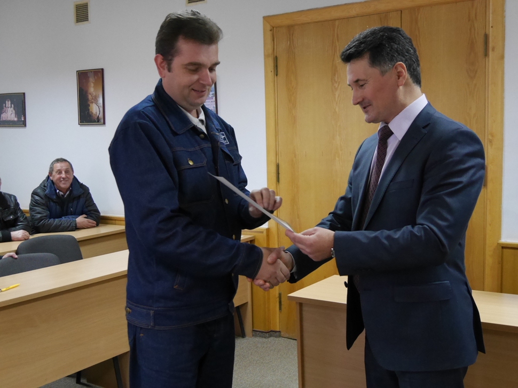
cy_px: 194
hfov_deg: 44.8
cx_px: 259
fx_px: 628
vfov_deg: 34.3
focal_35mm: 42
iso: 3200
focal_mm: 21
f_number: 3.8
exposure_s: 1/60
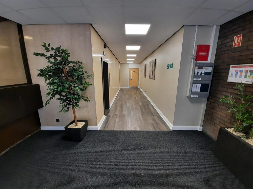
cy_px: 94
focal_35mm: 13
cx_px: 126
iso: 250
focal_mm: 1.74
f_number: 2.2
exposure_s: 1/50
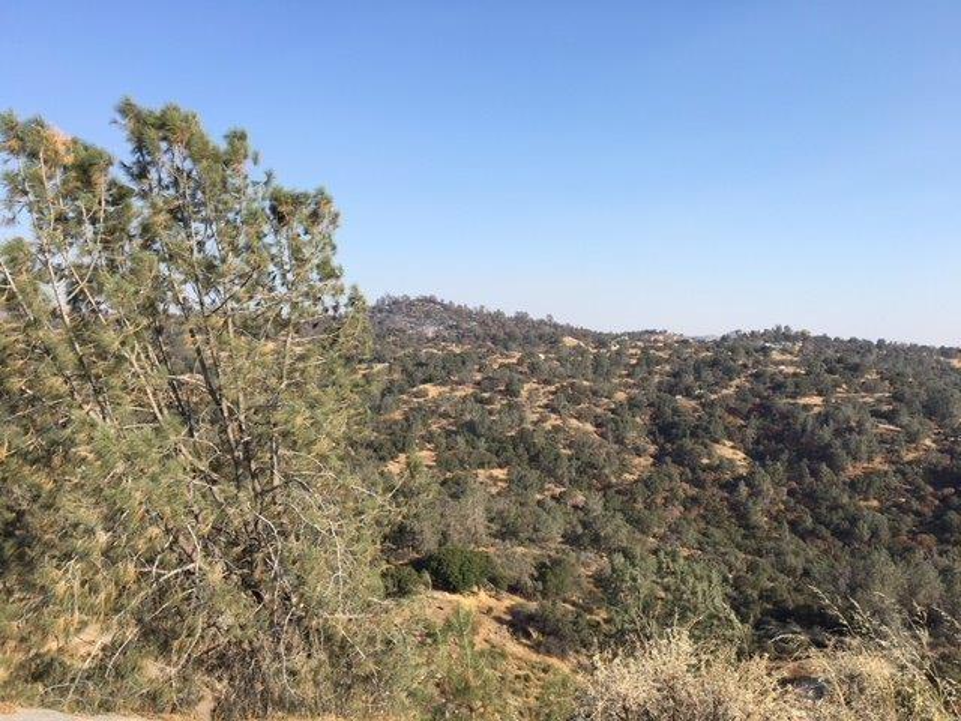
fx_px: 805
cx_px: 480
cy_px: 360
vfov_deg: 48.2
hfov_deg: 61.7
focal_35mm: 29
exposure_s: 1/1054
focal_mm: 4.15
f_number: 2.2
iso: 25
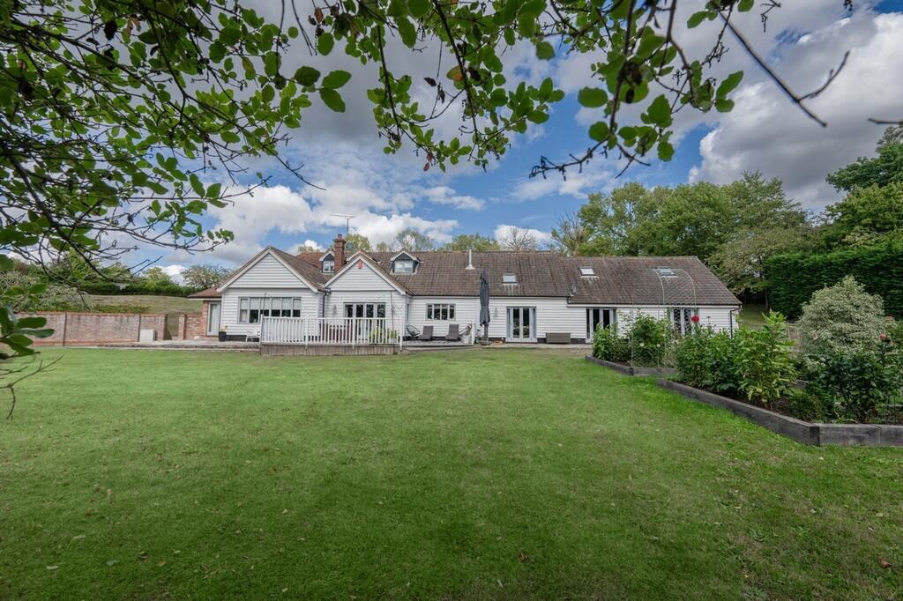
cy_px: 300
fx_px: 389
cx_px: 452
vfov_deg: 75.5
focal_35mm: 16
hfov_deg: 98.6
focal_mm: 15.5
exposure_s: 1/640
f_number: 8
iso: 250
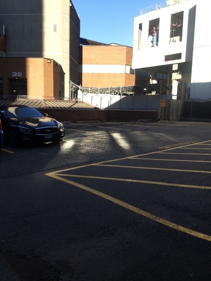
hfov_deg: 45.4
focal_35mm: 31
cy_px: 140
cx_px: 106
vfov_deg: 58.4
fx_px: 252
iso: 25
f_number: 2.4
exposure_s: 1/503
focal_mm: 3.3
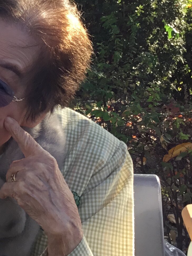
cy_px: 41
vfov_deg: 18.7
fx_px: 769
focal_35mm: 104
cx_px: -103
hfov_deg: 13.4
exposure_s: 1/124
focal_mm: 3.3
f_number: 2.4
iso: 25
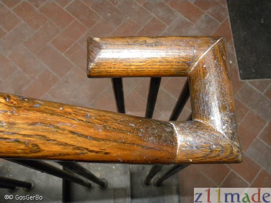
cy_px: 102
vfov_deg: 38.7
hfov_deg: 50.1
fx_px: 290
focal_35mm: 37
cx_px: 136
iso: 400
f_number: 3.2
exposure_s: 1/30
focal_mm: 6.6
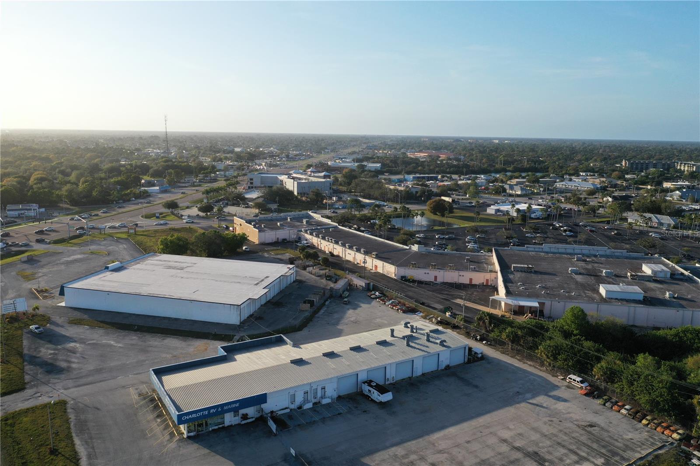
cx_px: 350
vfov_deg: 46.4
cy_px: 233
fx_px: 544
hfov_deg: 65.5
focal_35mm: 28
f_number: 5
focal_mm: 10.26
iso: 100
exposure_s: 1/320
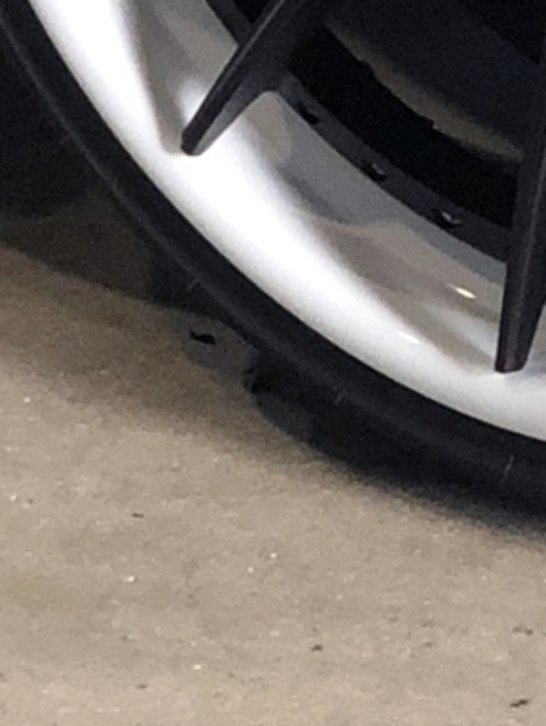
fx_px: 7286
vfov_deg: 5.5
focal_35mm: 347
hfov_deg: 4.3
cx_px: 781
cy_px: -960
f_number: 2.4
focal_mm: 6
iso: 125
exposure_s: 1/30
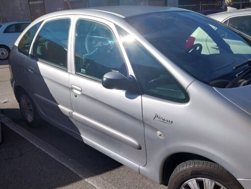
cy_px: 94
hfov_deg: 67.3
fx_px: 189
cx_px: 126
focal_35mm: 26
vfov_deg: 53.1
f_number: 1.8
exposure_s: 1/1247
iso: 25
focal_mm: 4
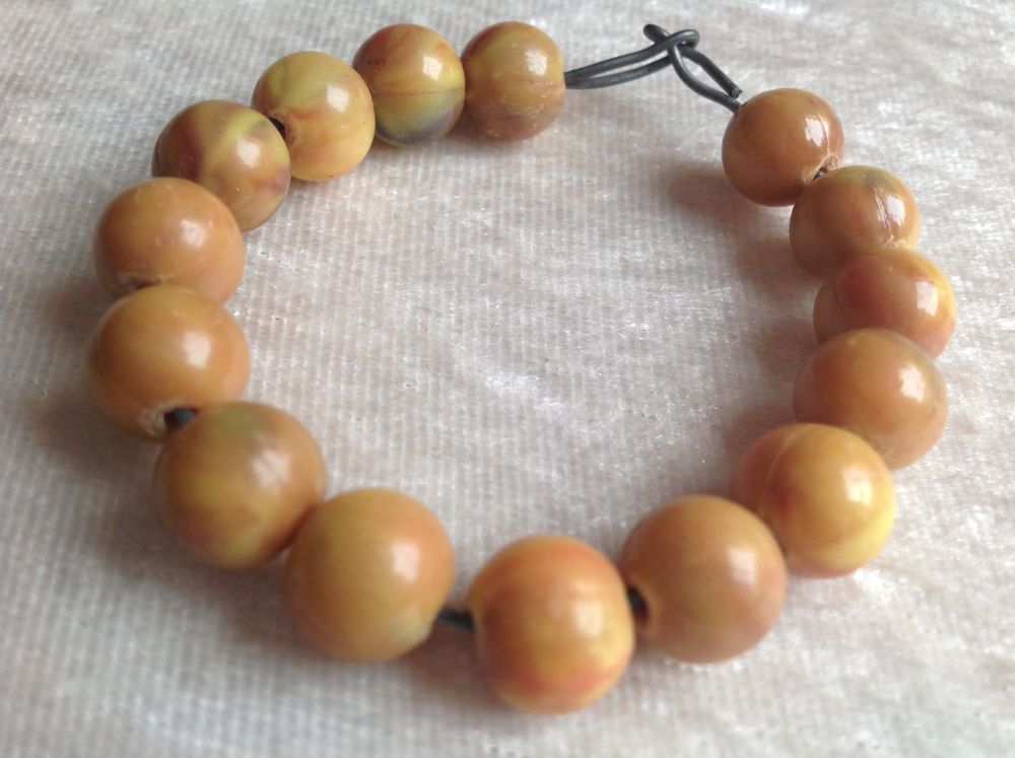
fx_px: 1025
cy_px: 379
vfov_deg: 40.6
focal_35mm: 35
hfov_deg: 52.7
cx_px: 508
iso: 50
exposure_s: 1/20
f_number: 2.4
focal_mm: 4.28
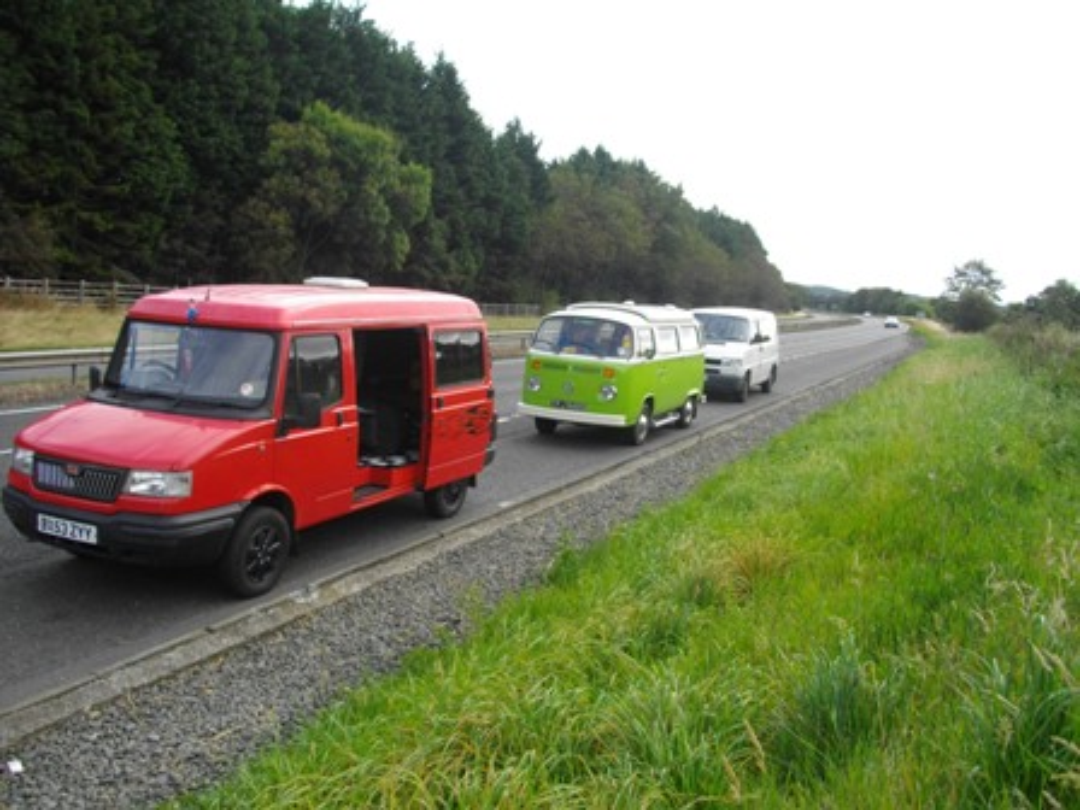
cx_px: 540
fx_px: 998
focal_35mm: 32
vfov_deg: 44.2
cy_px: 405
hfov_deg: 56.8
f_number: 2.9
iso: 100
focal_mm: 5.7
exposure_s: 1/400
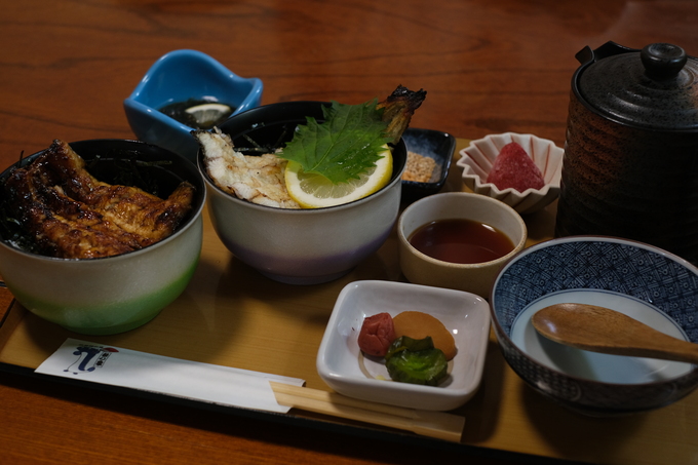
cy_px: 232
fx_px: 1027
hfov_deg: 37.5
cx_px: 349
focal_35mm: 53
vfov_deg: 25.5
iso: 800
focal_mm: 35
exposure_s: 1/60
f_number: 4
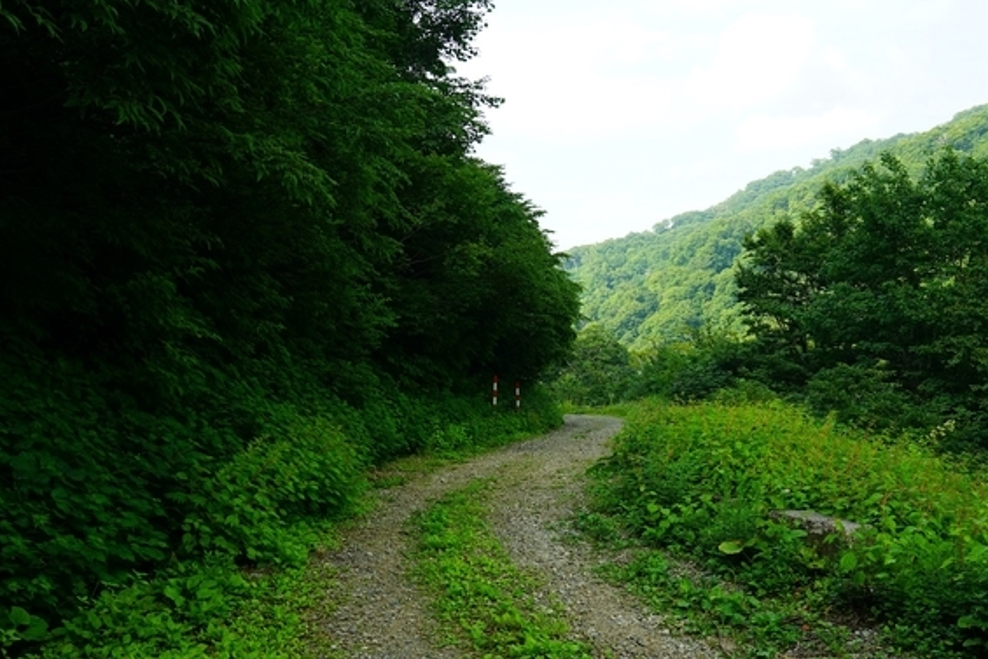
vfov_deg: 38.7
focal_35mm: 34
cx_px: 614
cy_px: 399
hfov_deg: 55.2
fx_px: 933
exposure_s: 1/60
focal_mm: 24
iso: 320
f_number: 9.5
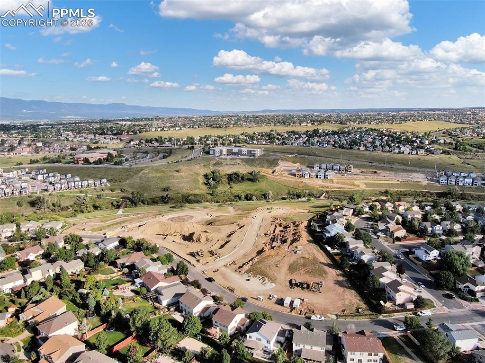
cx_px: 242
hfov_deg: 71.6
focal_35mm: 24
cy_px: 182
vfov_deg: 56.8
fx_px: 336
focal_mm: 4.39
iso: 100
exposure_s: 1/60
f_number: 2.8
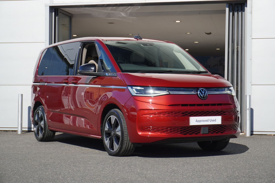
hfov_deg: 28.7
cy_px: 92
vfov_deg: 19.3
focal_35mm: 70
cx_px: 138
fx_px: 538
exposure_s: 1/200
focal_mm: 47
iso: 100
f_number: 6.3
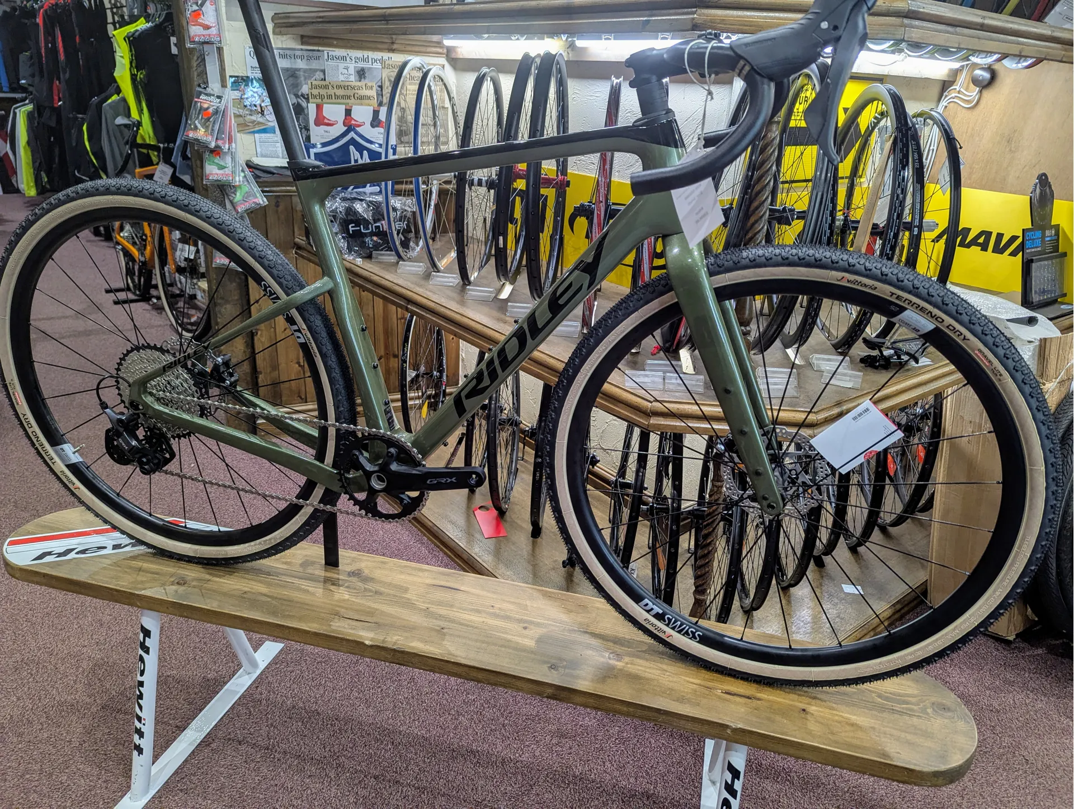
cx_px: 537
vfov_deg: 56.9
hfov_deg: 71.5
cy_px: 404
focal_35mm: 24
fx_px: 746
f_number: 1.85
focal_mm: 6.81
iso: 216
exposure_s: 1/61.9
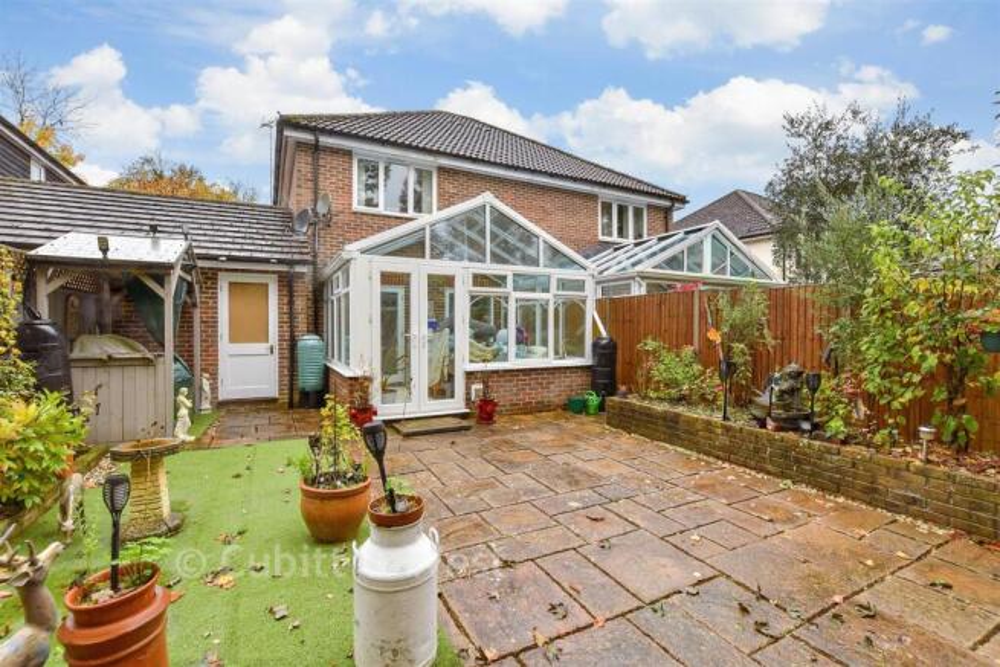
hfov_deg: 100.4
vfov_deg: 77.4
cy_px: 334
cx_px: 500
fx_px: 417
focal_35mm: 15
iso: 160
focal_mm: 10
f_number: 8
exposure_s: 1/30
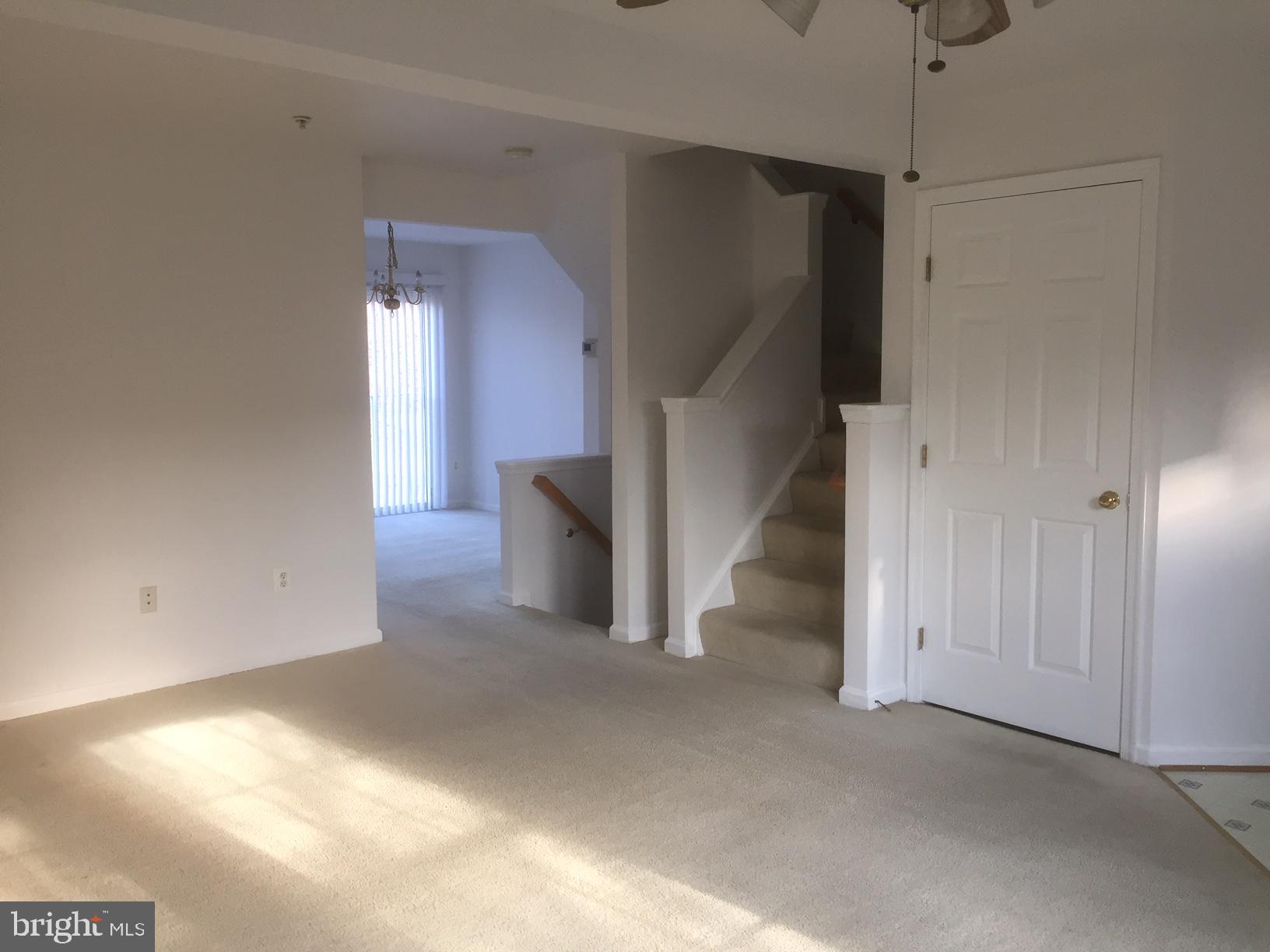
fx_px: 1064
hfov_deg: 61.7
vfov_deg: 48.2
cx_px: 635
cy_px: 476
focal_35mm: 29
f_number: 2.2
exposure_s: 1/40
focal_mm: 4.15
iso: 32
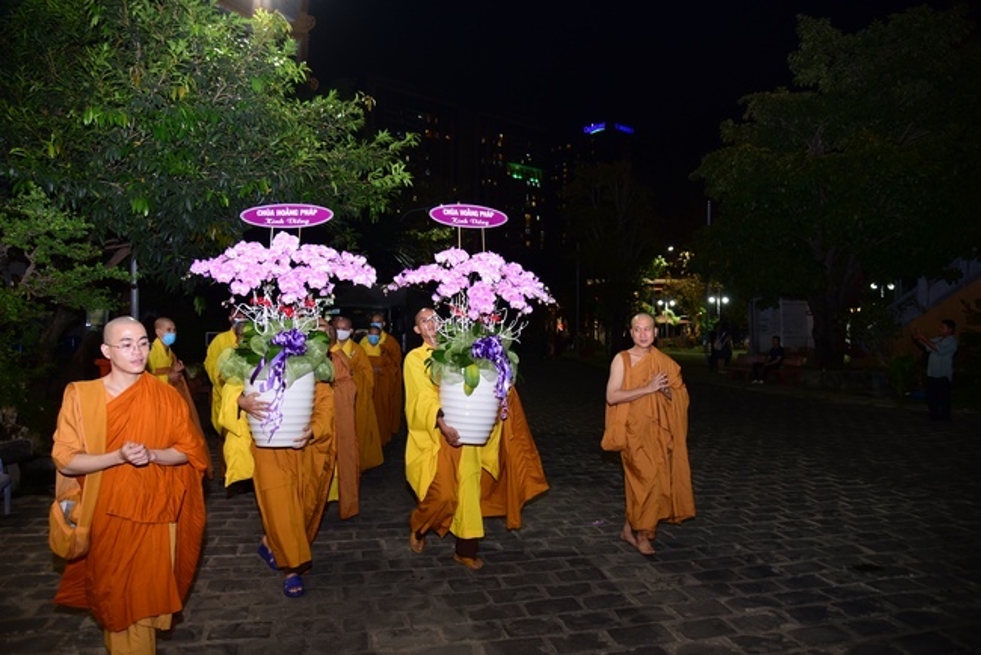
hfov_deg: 73.7
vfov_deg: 53.2
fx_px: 654
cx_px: 490
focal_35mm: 24
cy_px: 328
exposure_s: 1/50
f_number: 4
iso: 800
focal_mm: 24
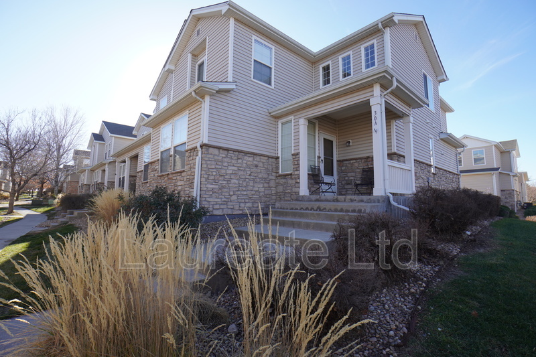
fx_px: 246
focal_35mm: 16
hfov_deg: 95.0
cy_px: 178
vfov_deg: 72.0
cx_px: 268
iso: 100
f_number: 5.6
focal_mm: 11
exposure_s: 1/125
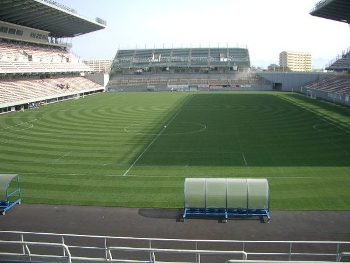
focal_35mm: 35
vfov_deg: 40.7
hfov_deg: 52.6
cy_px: 132
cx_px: 175
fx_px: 354
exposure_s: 1/800
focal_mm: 5.8
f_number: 2.6
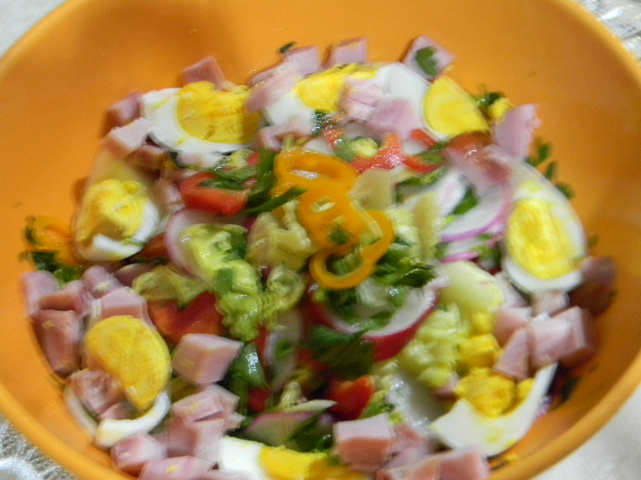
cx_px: 320
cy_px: 240
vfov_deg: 26.1
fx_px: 1037
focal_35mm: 56
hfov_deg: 34.3
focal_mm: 10.1
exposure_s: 1/6.7
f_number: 4.1
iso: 400
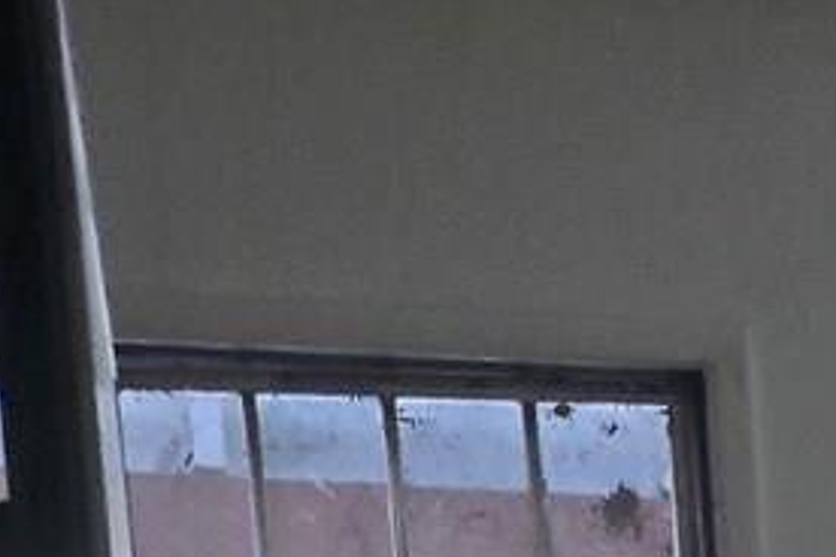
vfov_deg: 5.9
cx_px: 2060
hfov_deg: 9.2
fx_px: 4644
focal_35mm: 200
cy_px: 2198
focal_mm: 6.3
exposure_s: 1/120
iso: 800
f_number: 1.7
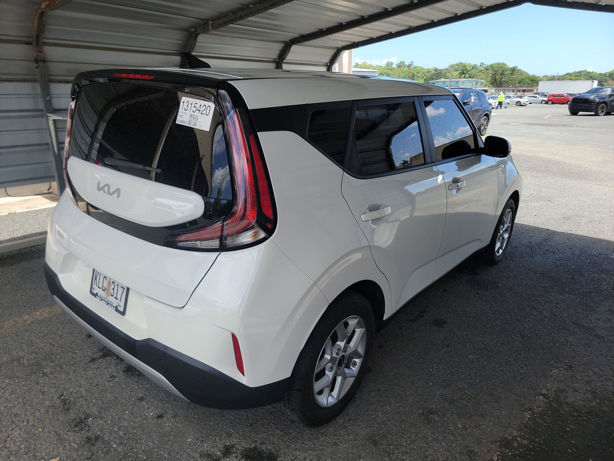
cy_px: 230
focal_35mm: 24
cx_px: 307
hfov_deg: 71.6
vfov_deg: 56.8
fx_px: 426
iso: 50
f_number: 1.8
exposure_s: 1/378
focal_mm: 6.7
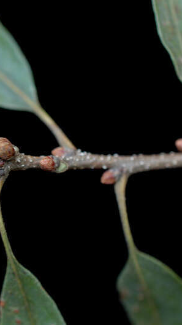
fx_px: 816
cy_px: 162
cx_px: -8
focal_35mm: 95
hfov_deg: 12.5
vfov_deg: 22.5
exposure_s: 1/50
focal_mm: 40
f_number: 4.5
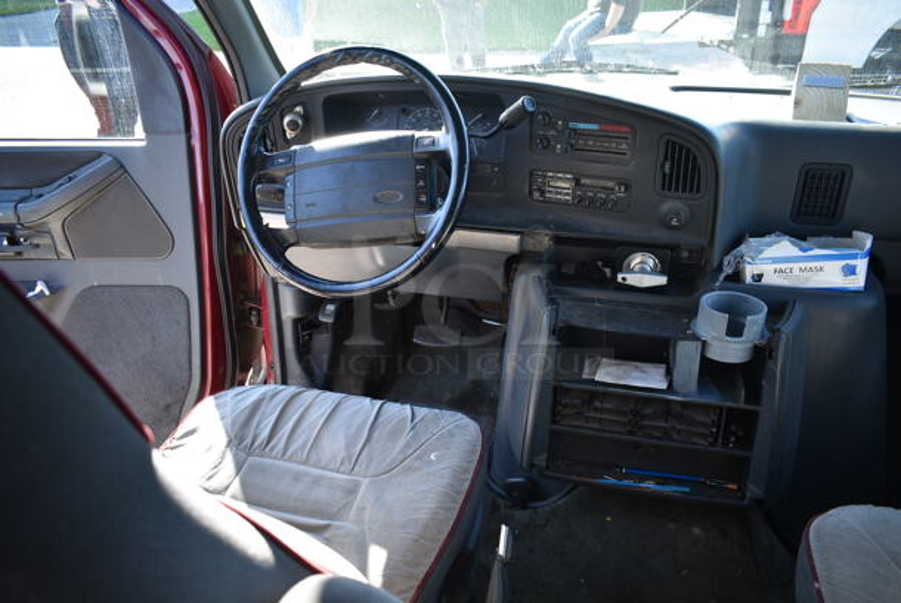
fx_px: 676
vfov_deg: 48.0
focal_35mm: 27
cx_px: 450
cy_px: 302
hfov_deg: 67.3
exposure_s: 1/60
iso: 100
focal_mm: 18
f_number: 4
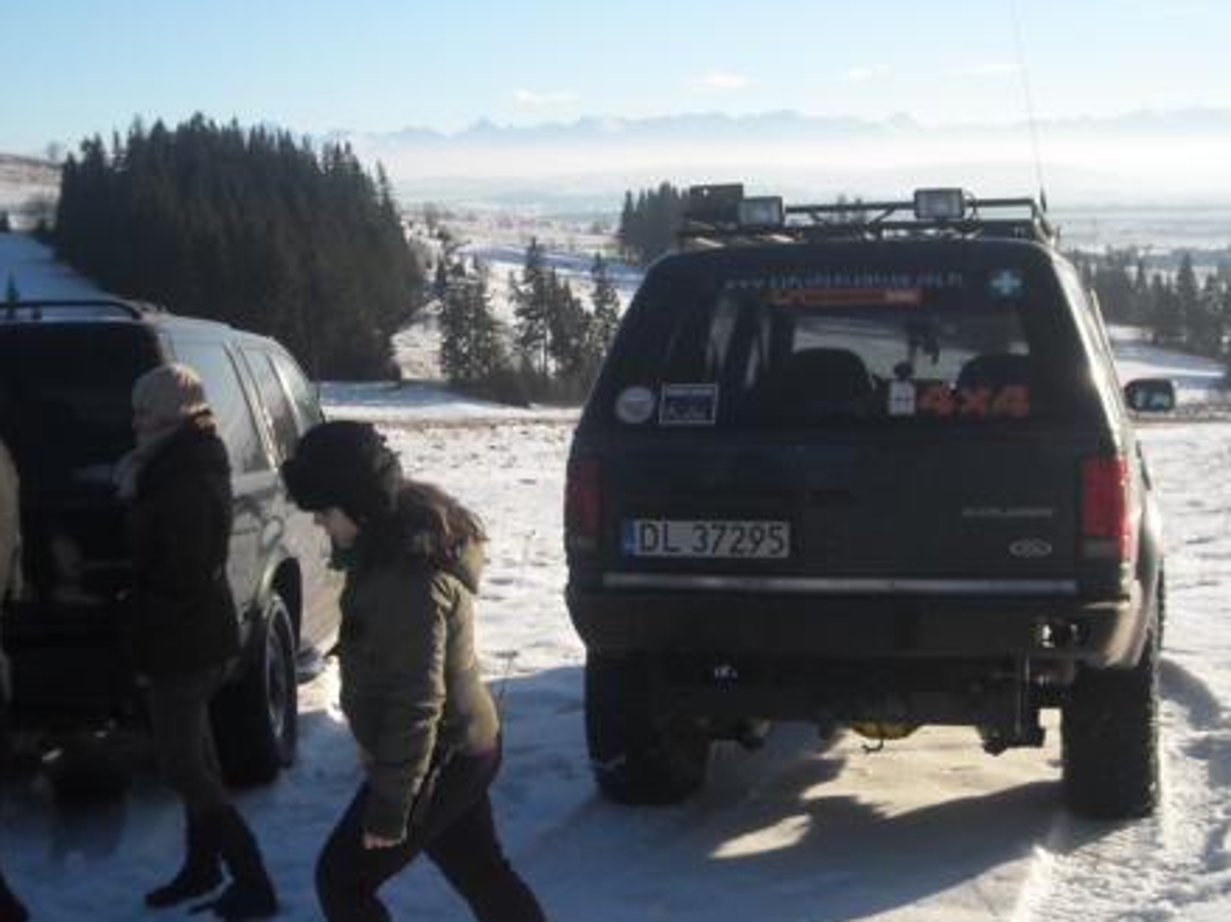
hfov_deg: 37.4
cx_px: 536
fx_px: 1813
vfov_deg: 28.5
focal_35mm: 51
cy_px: 446
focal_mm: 5.7
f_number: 5.6
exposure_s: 1/260
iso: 64
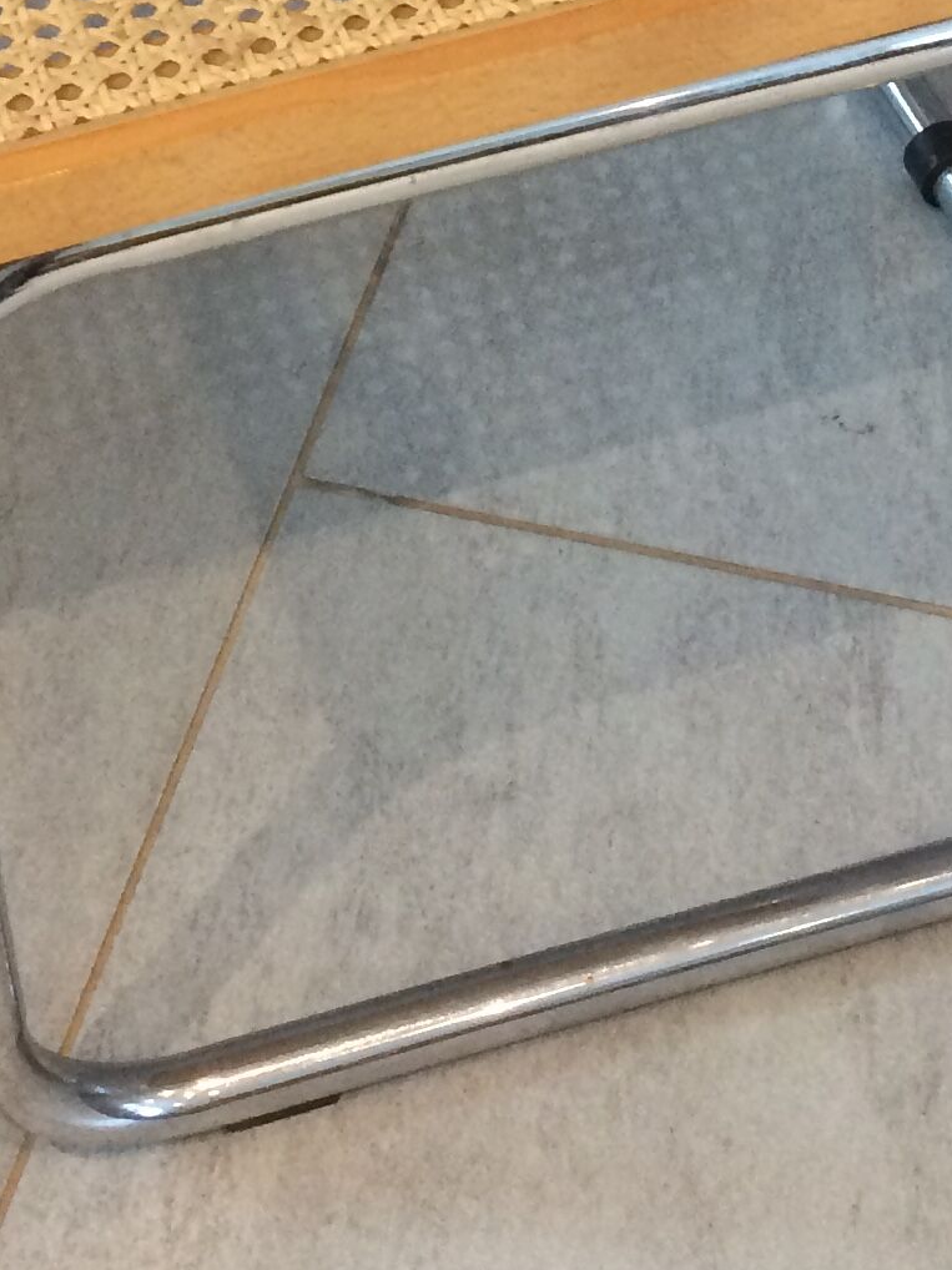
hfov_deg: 15.9
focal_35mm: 93
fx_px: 3412
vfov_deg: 20.0
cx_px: 508
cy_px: -175
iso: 200
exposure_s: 1/33
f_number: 2.2
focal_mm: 4.15
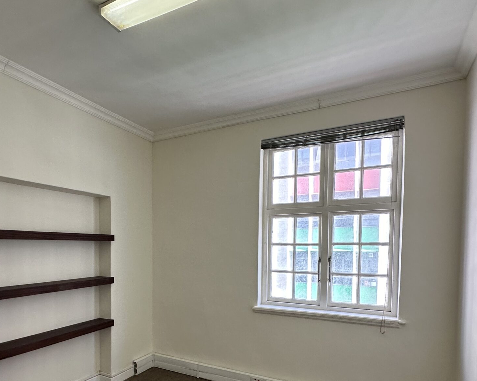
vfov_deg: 57.2
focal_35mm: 24
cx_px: 174
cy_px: 260
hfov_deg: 69.0
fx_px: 339
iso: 125
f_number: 2.2
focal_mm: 2.22
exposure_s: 1/99
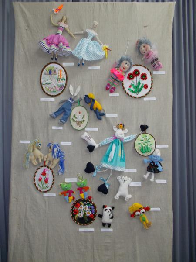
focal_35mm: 26
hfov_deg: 53.1
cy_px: 131
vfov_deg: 67.3
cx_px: 98
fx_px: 196
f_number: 3.2
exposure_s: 1/25
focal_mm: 4.6
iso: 200
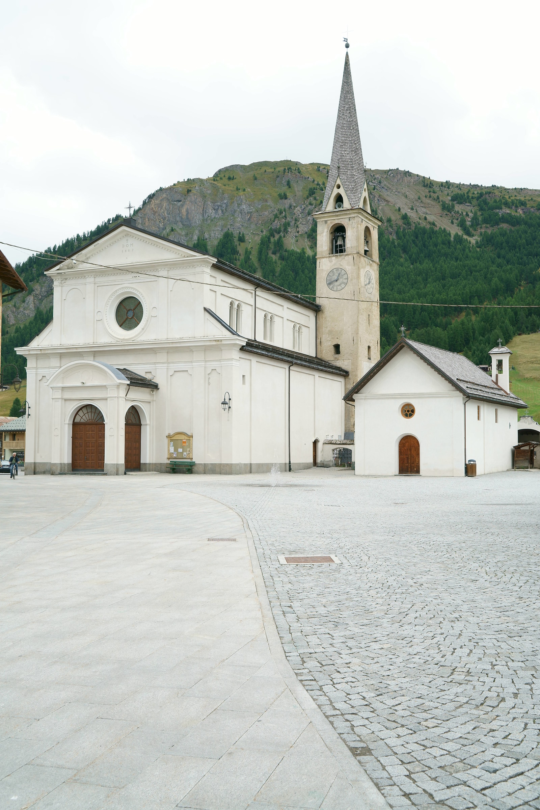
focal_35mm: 37
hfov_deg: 35.9
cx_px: 270
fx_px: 832
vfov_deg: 51.9
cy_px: 405
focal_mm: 37
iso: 200
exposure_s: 1/200
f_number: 9
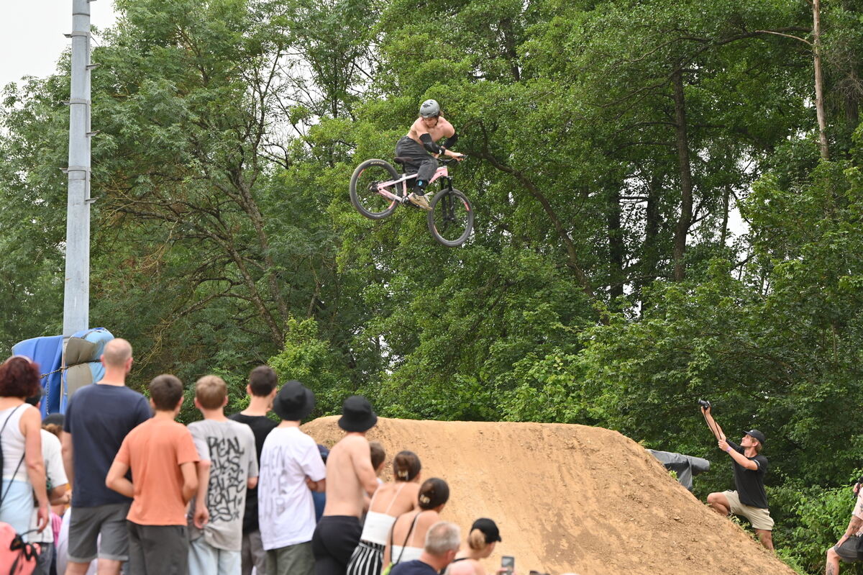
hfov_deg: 12.8
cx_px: 432
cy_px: 288
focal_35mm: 160
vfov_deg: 8.6
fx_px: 3834
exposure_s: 1/400
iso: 500
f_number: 5.6
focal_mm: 160
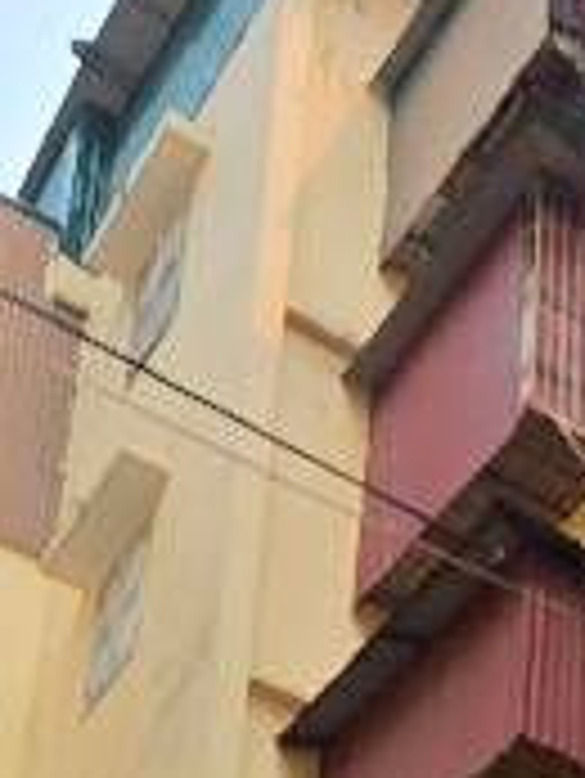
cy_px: 1381
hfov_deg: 19.0
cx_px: 432
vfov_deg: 19.4
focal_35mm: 77
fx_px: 1733
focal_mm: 2.2
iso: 40
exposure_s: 1/476
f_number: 1.9
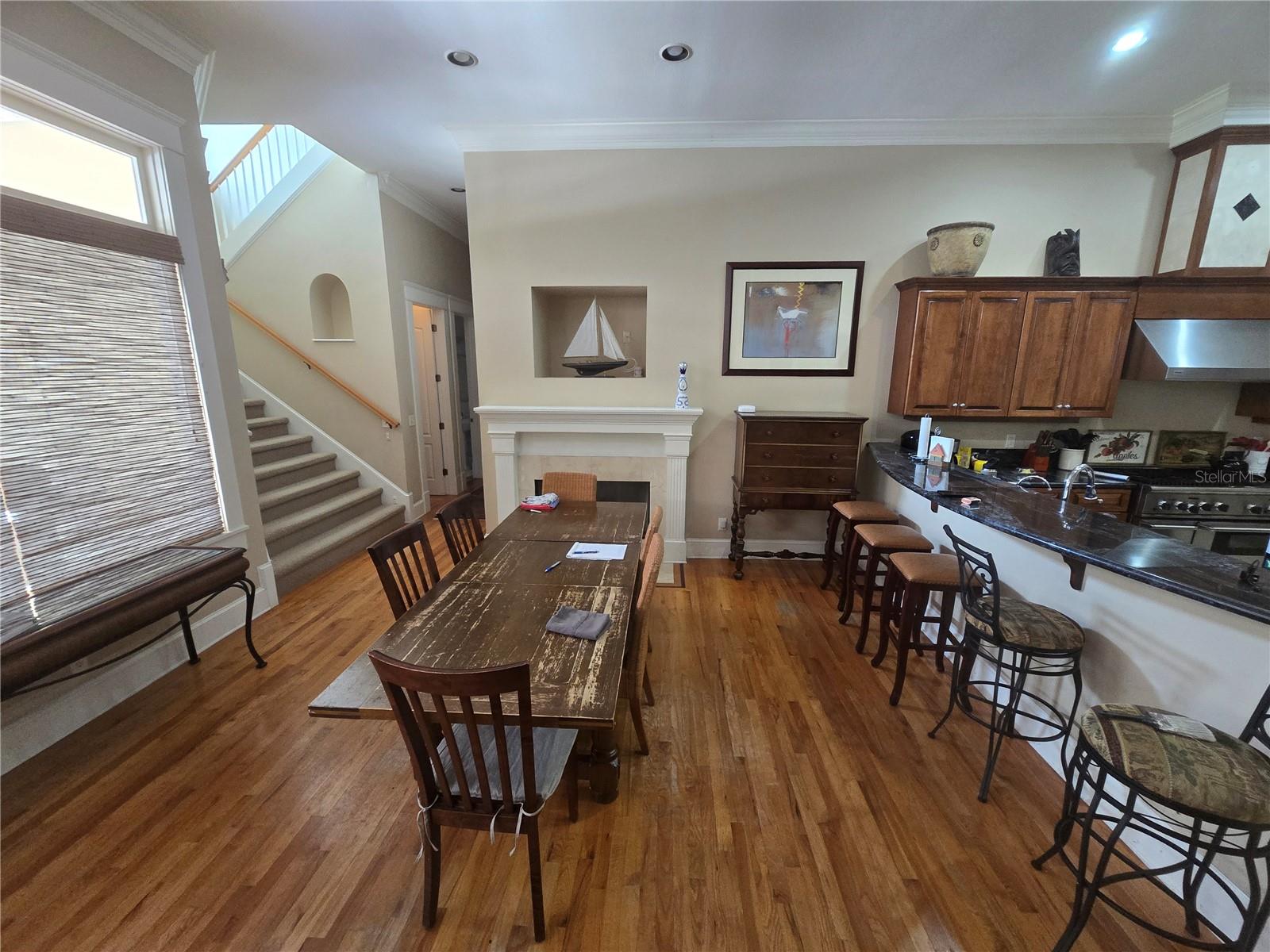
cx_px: 635
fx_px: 477
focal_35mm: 13
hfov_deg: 106.2
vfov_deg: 89.9
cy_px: 476
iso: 400
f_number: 2.2
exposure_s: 1/60
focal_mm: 2.2
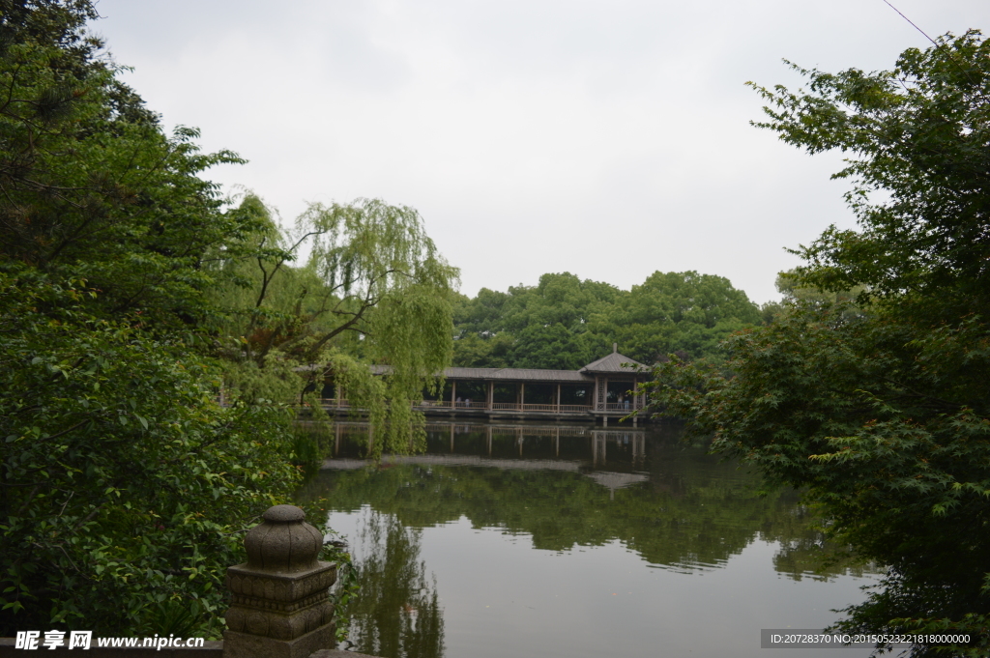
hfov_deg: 67.4
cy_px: 329
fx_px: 742
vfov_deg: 47.9
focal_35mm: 27
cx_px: 495
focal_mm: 18
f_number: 4
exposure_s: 1/640
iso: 100
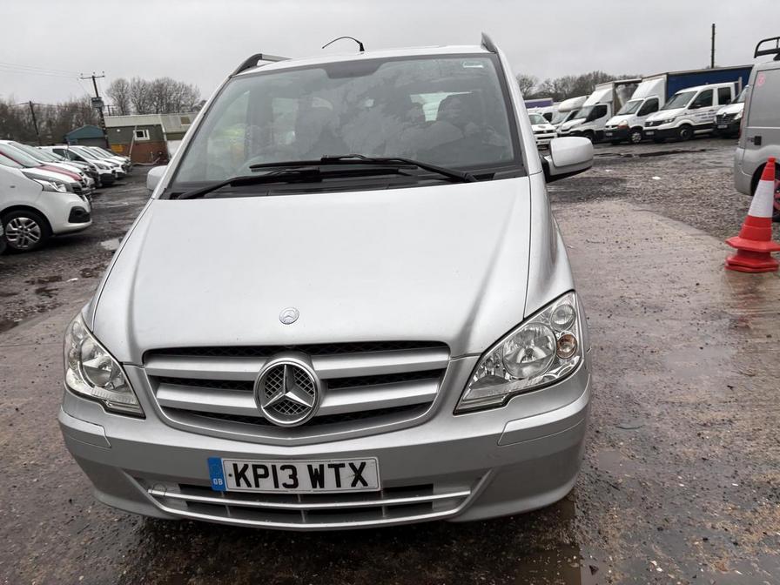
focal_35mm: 26
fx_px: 586
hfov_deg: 67.3
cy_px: 292
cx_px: 390
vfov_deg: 53.1
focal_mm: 5.96
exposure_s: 1/122
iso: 80
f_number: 1.6
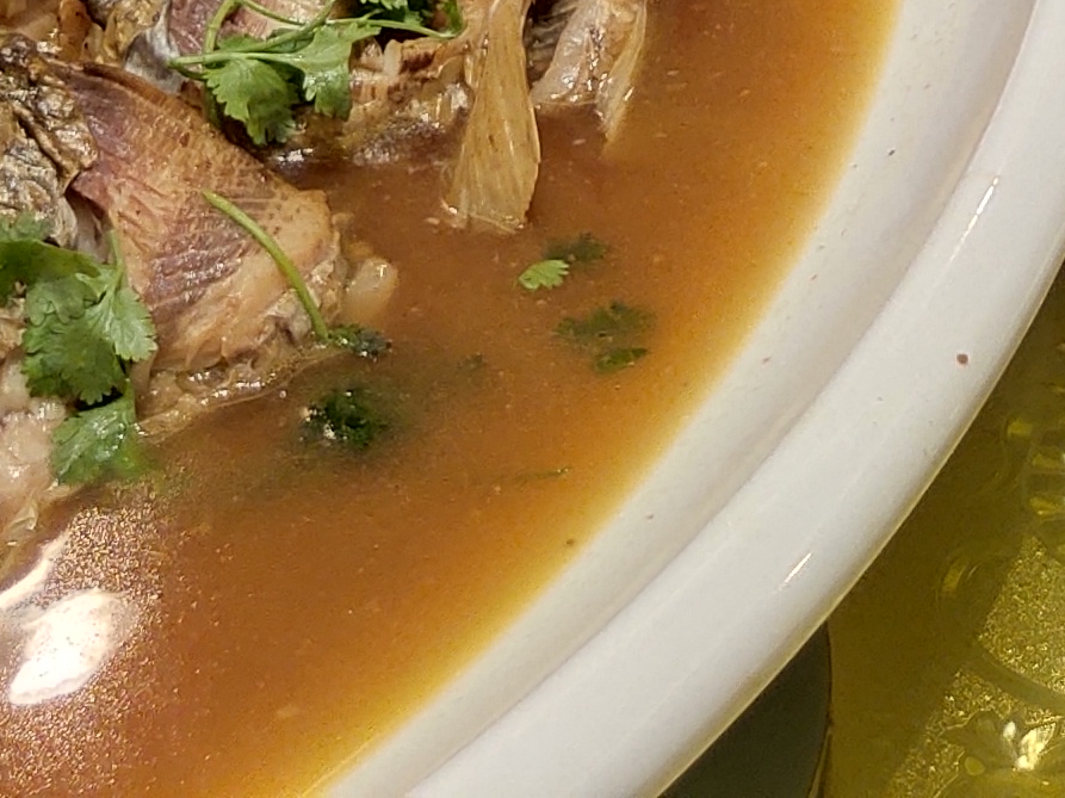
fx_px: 4029
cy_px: -1004
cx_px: 1013
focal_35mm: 131
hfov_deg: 14.9
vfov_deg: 10.1
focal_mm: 4.27
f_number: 1.8
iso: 157
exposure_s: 1/50
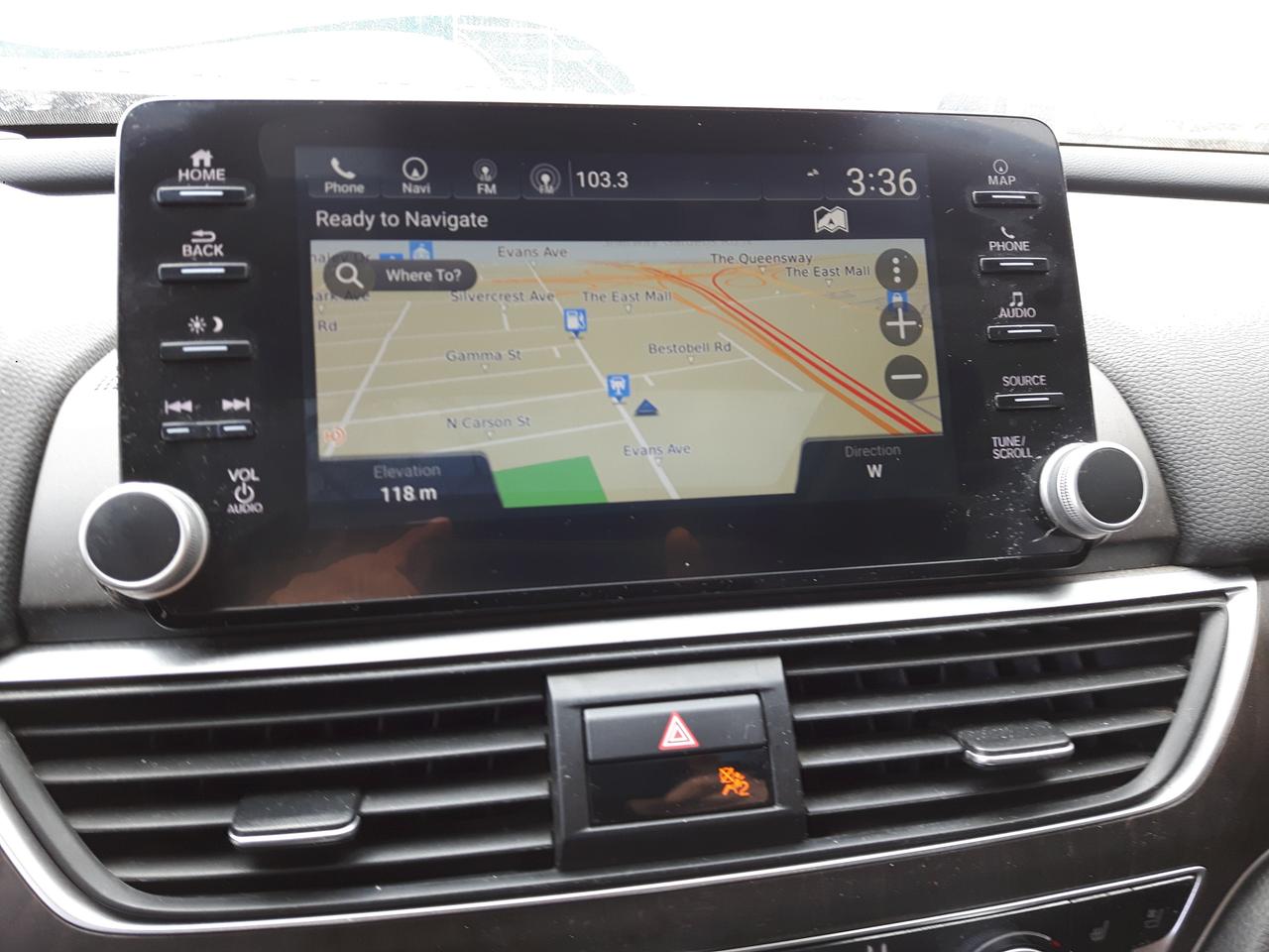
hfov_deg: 58.4
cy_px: 476
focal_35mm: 31
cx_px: 634
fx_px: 1136
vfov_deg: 45.4
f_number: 1.9
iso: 50
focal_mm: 3.7
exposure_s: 1/50
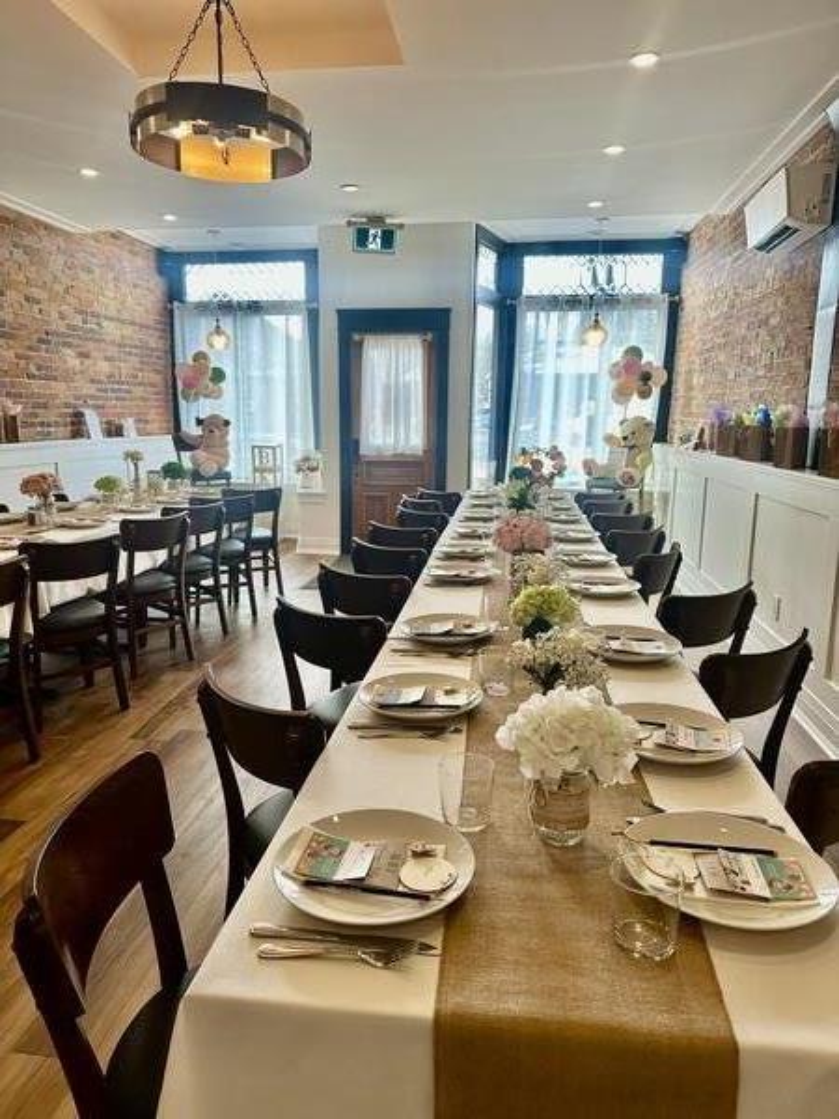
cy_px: 560
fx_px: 776
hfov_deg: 56.8
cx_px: 420
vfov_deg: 71.6
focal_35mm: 24
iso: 80
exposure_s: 1/120
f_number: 1.78
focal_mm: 6.86
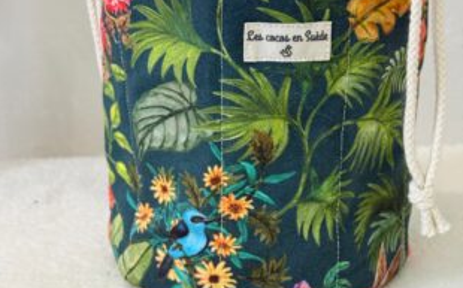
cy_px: 149
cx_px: 237
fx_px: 895
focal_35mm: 71
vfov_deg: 18.3
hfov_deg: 29.0
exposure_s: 1/60
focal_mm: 6.76
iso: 160
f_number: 1.78
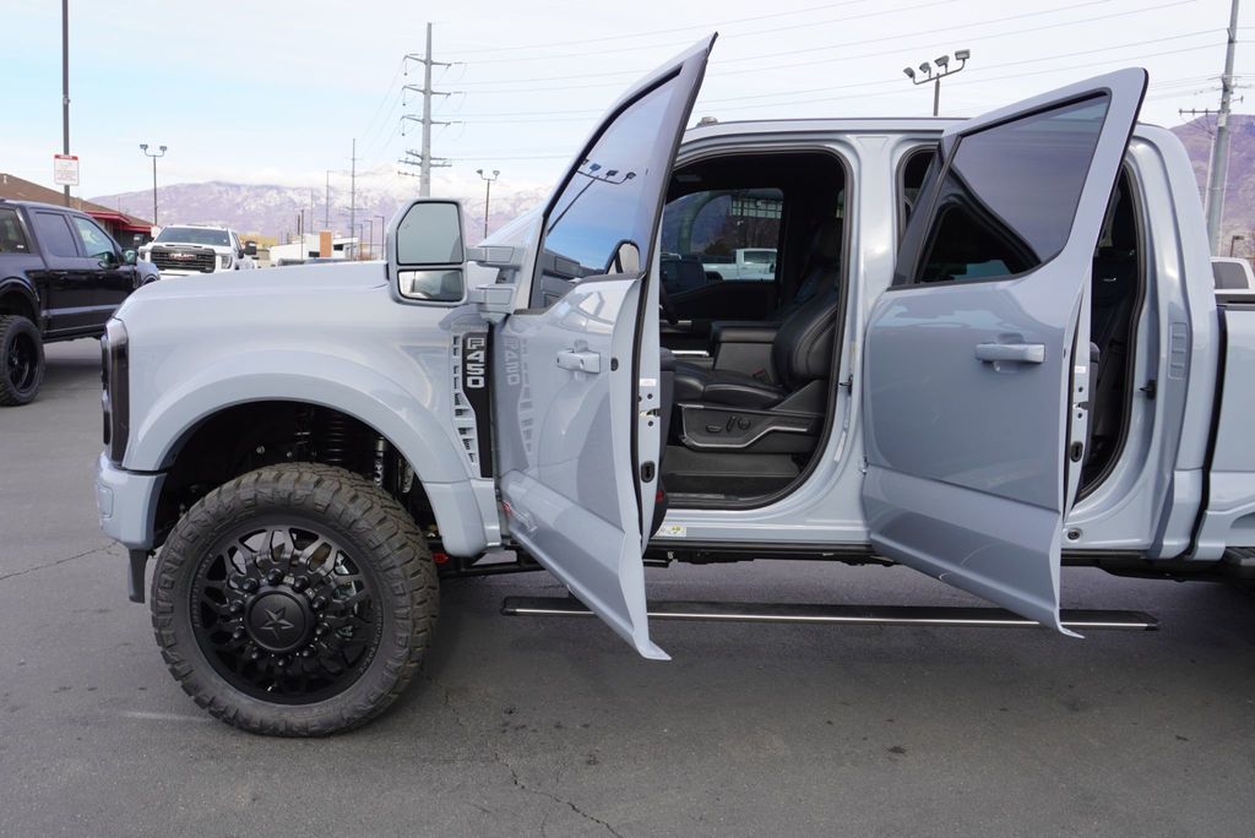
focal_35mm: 30
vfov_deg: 43.7
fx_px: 1046
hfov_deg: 61.9
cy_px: 419
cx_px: 628
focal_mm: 20
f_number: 6.3
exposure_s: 1/100
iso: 100
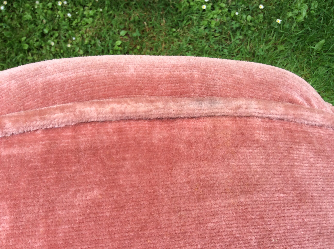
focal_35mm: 32
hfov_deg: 56.9
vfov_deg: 44.1
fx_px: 308
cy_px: 124
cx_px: 167
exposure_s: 1/268
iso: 32
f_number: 2.4
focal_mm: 3.3
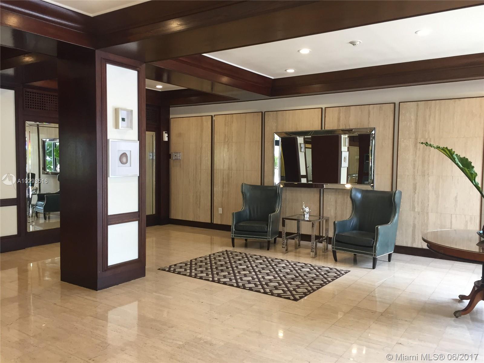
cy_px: 182
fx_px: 405
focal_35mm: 29
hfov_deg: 61.7
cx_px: 242
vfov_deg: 48.2
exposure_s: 1/30
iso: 64
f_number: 2.2
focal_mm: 4.15
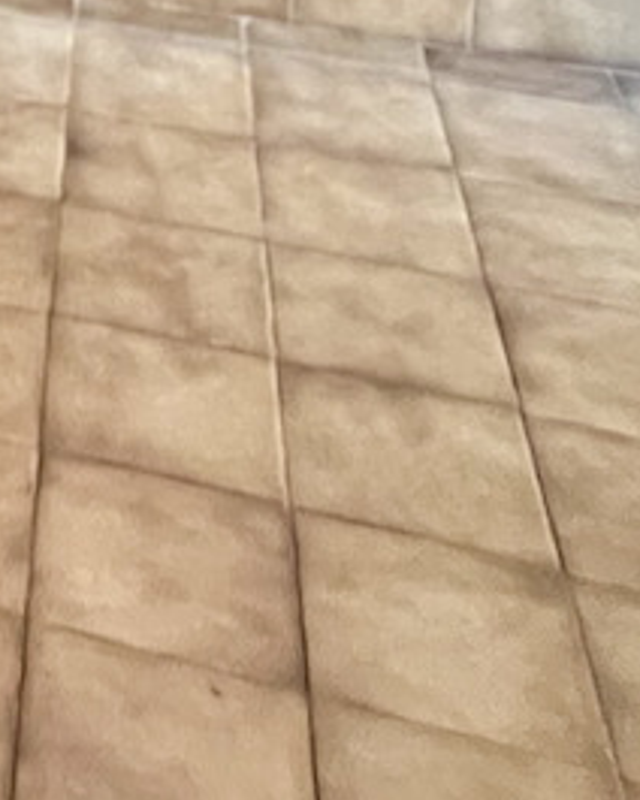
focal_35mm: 69
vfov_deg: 20.2
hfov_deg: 16.9
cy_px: -625
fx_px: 1634
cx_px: -613
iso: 1000
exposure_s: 1/49
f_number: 1.8
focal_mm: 1.57
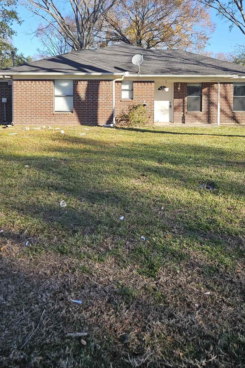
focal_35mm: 40
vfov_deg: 47.7
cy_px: 126
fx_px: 408
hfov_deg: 33.4
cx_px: 136
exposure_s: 1/1154
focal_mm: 5.4
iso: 40
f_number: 1.8
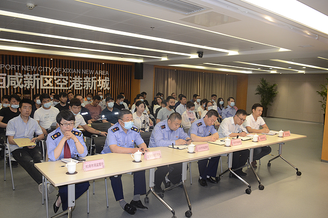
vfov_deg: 43.4
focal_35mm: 30
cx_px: 164
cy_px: 109
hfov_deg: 62.0
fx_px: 273
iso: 1000
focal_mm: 20
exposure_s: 1/60
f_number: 4.5
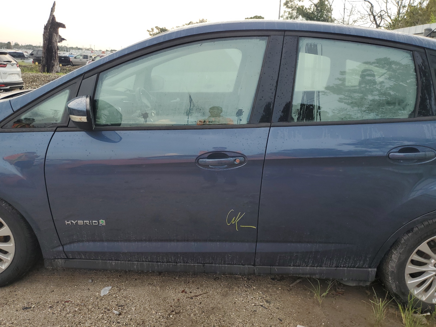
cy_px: 164
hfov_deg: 67.3
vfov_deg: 53.1
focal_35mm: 26
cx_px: 218
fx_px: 327
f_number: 1.5
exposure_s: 1/526
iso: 50
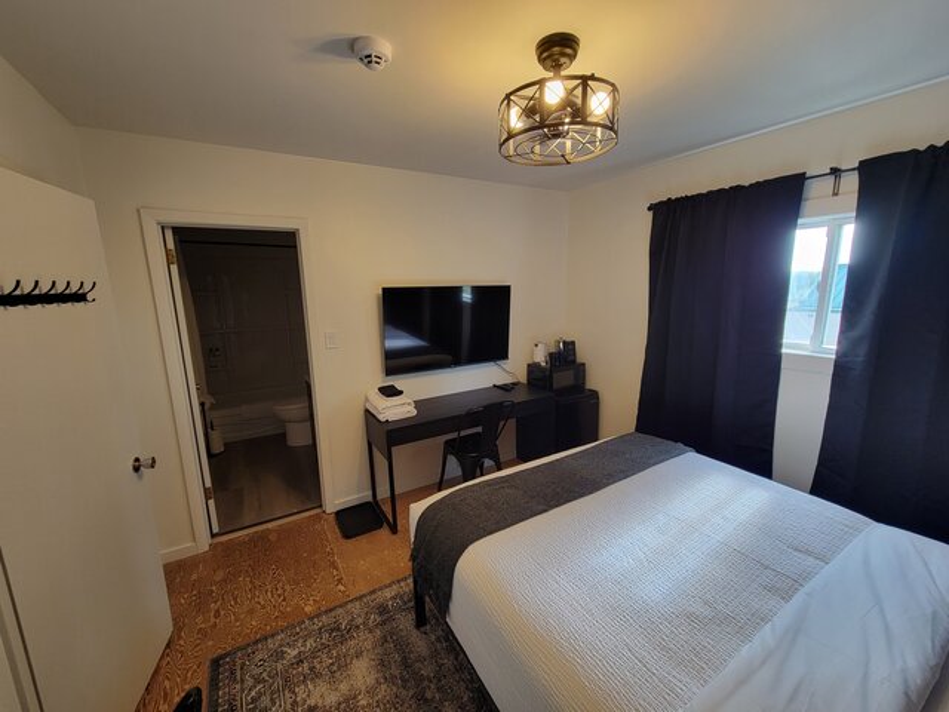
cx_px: 474
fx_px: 356
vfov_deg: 89.9
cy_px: 356
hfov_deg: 106.2
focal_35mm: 13
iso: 100
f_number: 2.2
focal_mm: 2.2
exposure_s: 1/60
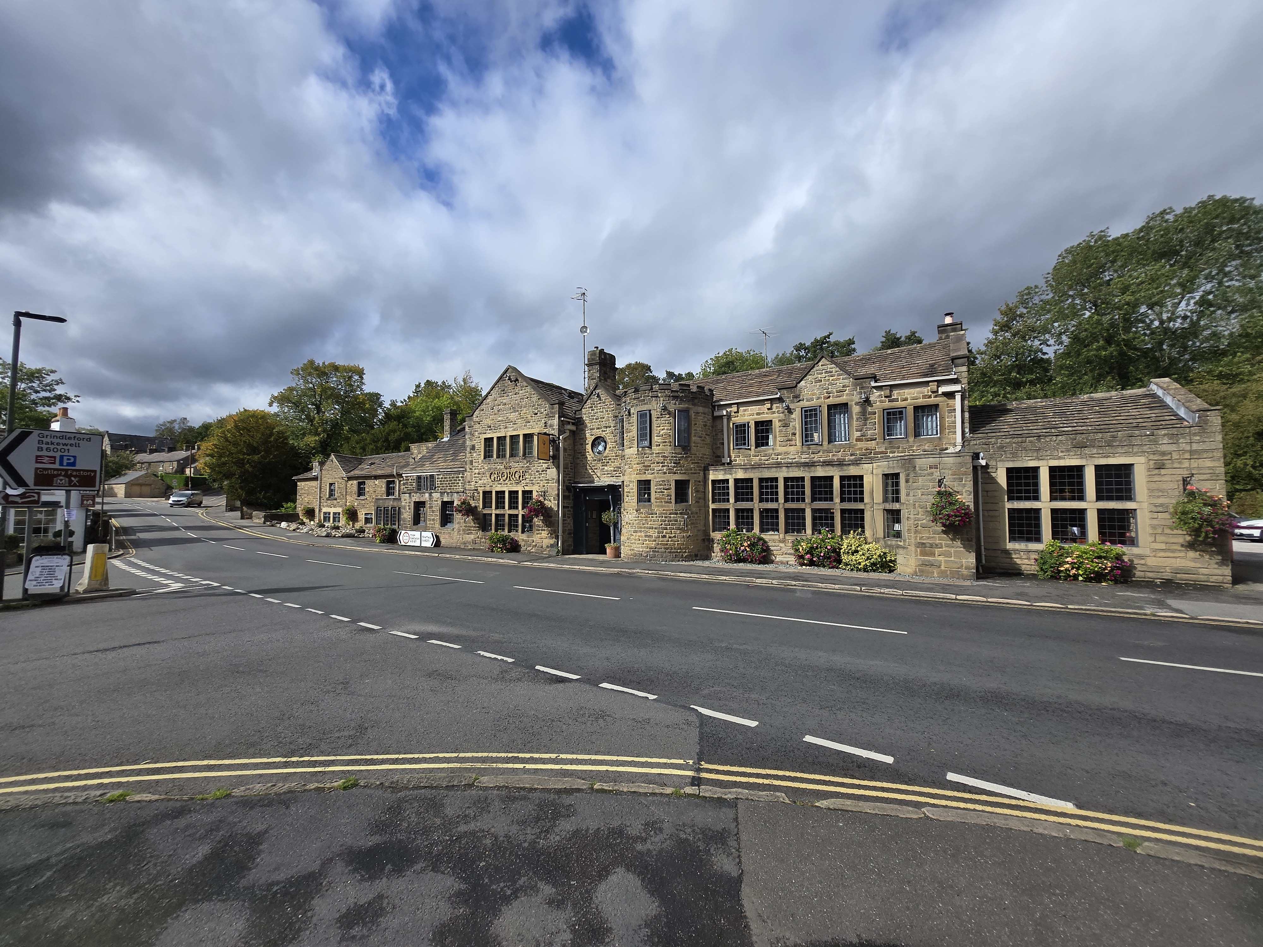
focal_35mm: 13
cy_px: 474
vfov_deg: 89.9
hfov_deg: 106.2
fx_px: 474
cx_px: 632
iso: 32
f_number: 2.2
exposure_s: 1/2000
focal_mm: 1.7
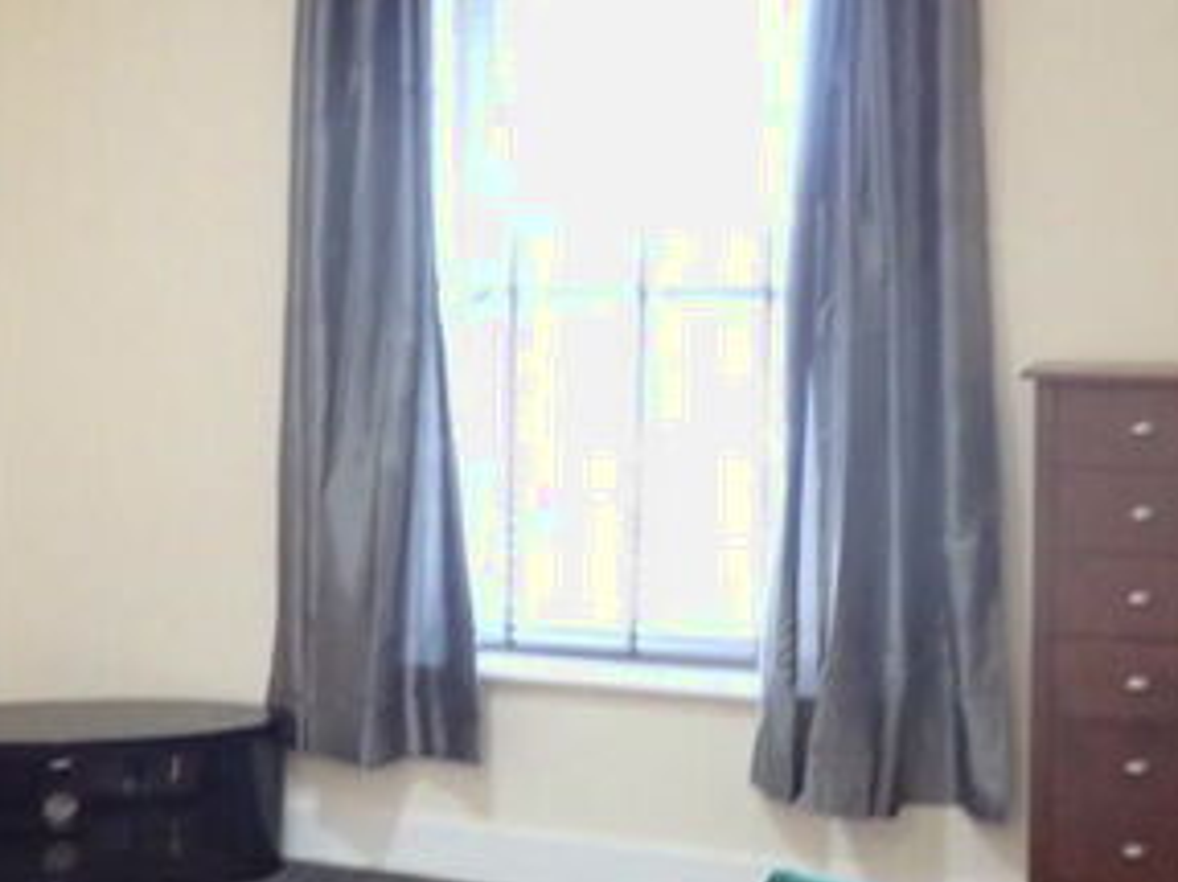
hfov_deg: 31.1
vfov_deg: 24.0
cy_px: 351
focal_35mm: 61
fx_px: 2075
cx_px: 279
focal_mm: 4.5
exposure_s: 1/25
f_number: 2
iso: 800
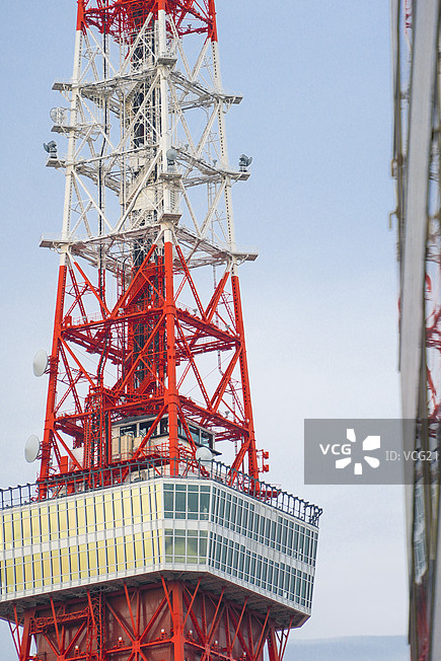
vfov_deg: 9.1
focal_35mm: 227
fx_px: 4169
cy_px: 262
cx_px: 260
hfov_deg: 6.1
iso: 100
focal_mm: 185
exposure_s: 1/320
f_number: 5.6
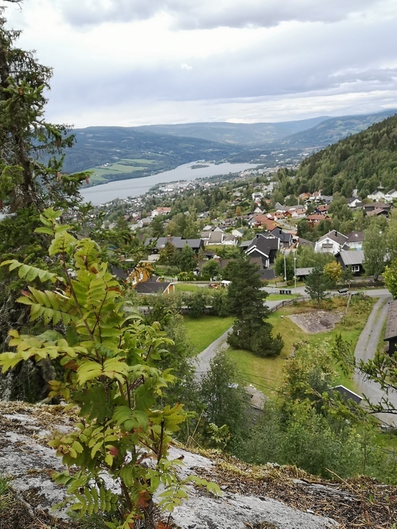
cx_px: 198
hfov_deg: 44.2
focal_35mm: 32
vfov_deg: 56.8
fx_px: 489
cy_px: 264
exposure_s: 1/829
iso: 50
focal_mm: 3.95
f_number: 1.8
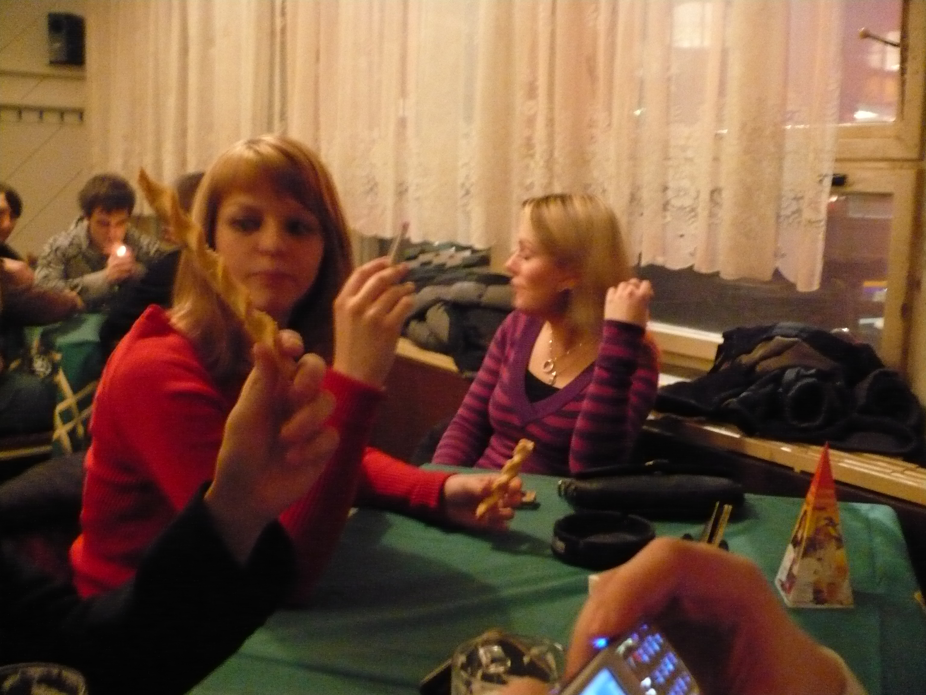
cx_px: 463
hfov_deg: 50.1
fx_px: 990
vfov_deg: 38.7
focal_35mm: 37
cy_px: 348
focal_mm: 6.1
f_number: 2.8
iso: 800
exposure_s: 1/8
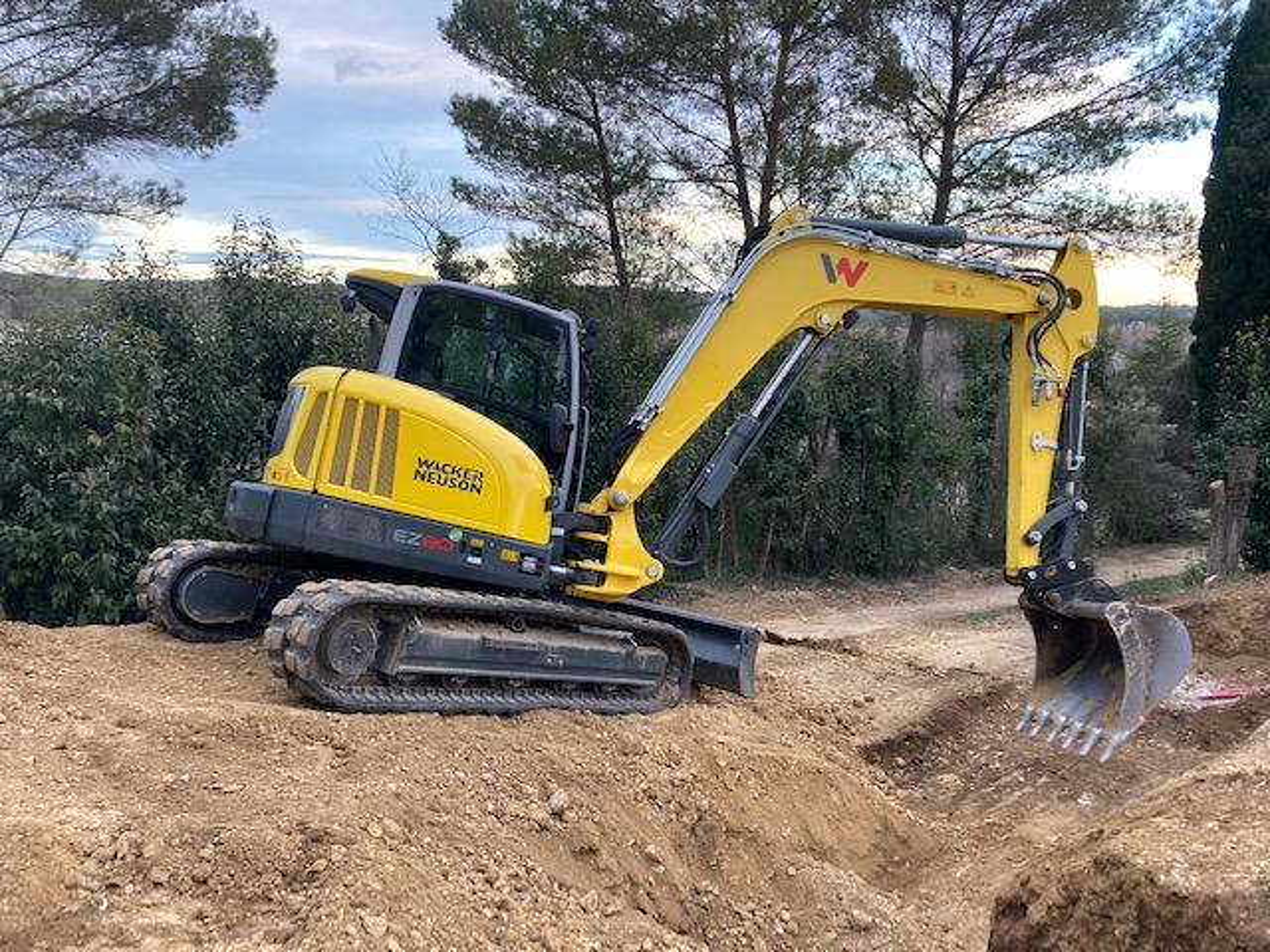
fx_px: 1027
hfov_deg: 63.4
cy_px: 476
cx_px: 635
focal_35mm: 28
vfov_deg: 49.7
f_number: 1.8
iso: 100
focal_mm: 3.99
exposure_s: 1/60
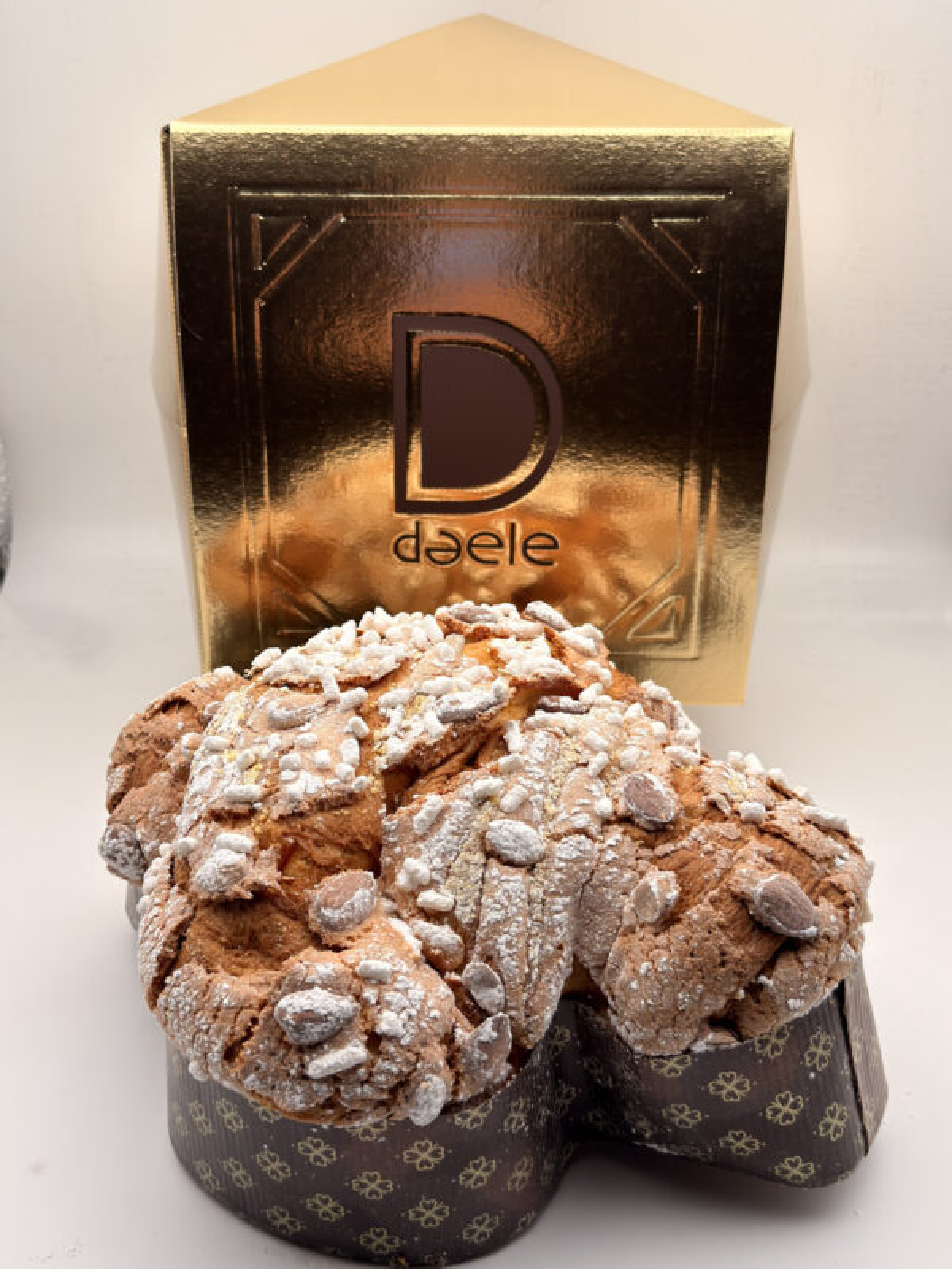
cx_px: 476
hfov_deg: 36.8
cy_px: 634
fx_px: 1430
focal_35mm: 39
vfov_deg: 47.9
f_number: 1.78
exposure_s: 1/1106
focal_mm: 6.76
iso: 64
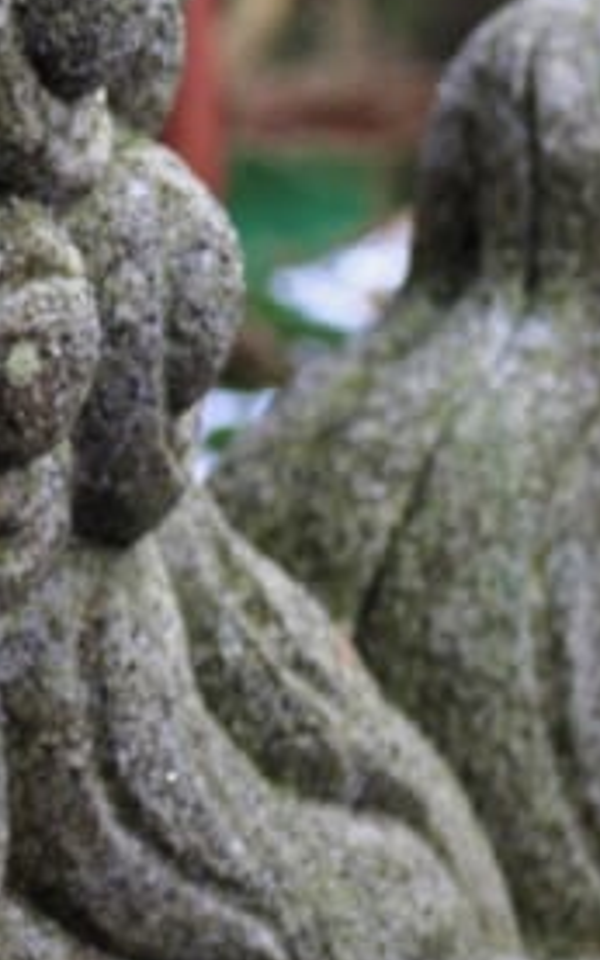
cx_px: -725
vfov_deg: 10.5
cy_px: 14
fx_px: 5180
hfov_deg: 6.4
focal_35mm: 198
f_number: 7.1
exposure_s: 1/40
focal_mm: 35
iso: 400
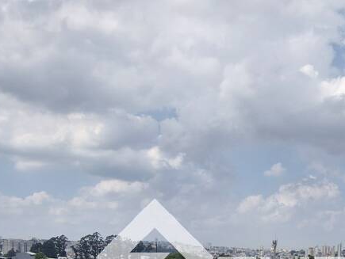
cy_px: 275
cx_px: 270
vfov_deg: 30.6
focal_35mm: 43
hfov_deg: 42.1
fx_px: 429
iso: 50
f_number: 2.2
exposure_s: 1/2024
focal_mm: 1.74
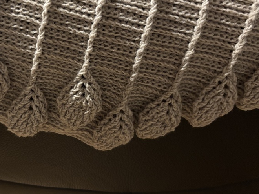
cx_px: 79
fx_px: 314
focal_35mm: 42
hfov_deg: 43.9
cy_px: 81
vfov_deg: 34.3
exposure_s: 1/25
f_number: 1.6
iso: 640
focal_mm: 5.96
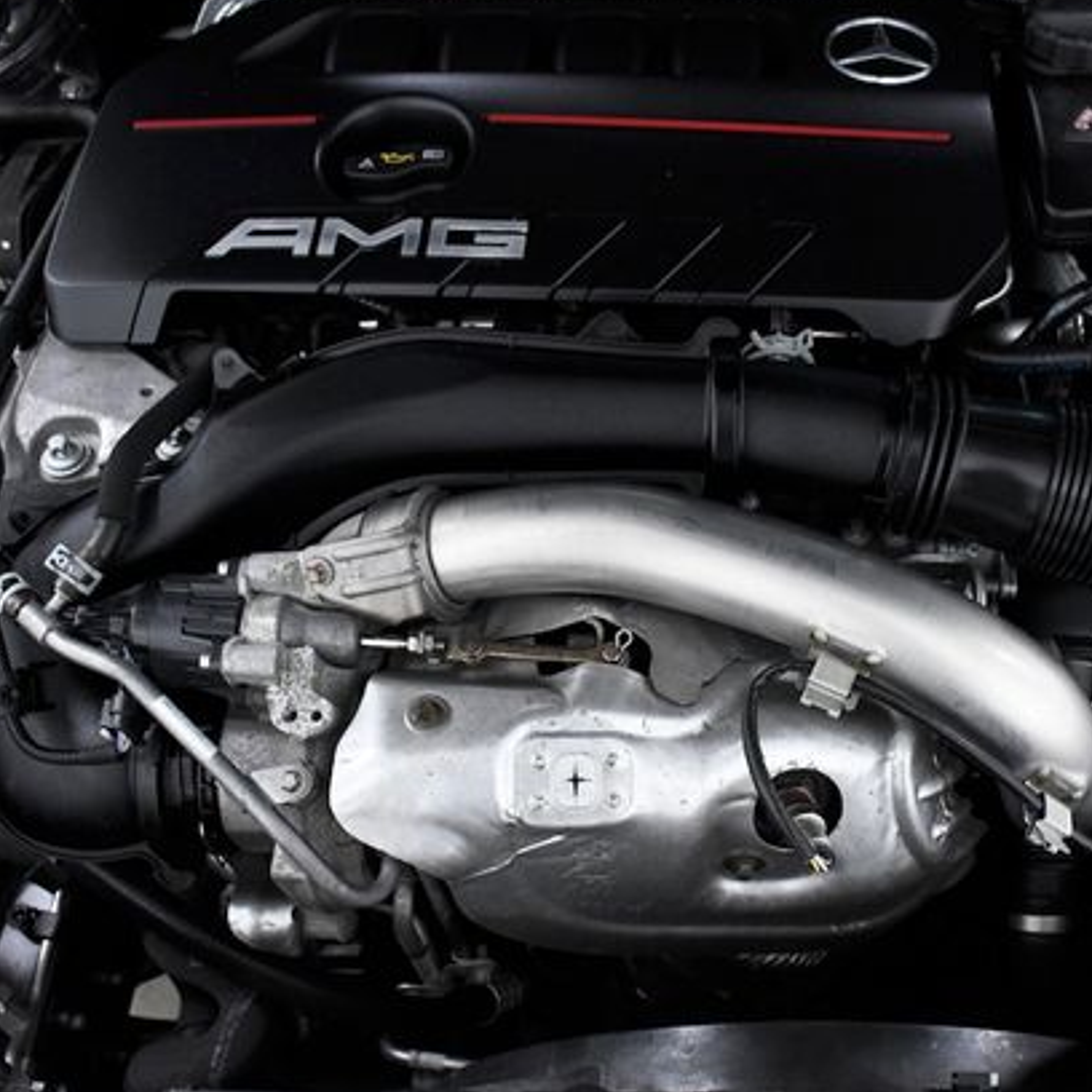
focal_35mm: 36
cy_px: 531
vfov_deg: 46.0
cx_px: 680
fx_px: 1285
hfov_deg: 45.7
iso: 2500
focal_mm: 18
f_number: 5.6
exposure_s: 1/125
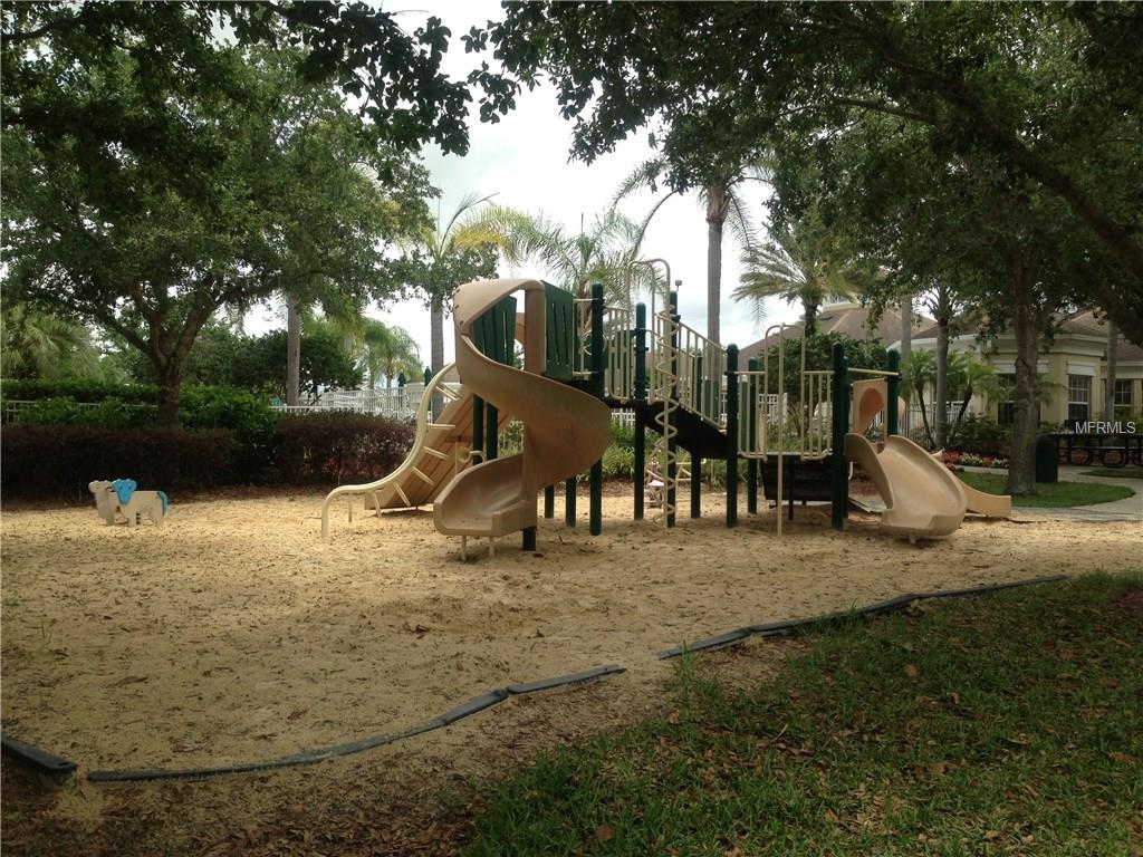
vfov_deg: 42.9
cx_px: 572
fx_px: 1090
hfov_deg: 55.4
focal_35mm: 33
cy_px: 428
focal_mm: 4.13
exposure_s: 1/821
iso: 50
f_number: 2.4
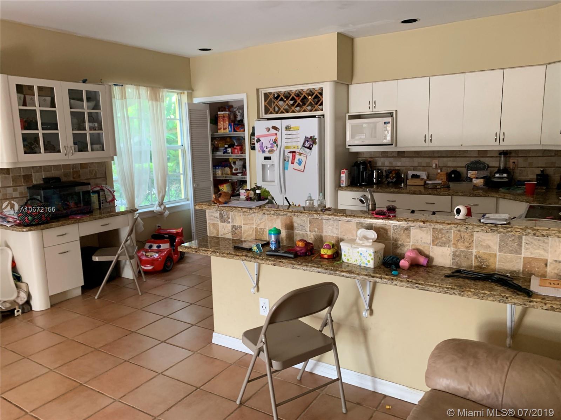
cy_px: 210
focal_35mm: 26
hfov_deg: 67.3
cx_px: 280
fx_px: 421
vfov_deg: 53.1
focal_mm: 4.25
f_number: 1.8
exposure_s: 1/60
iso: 160
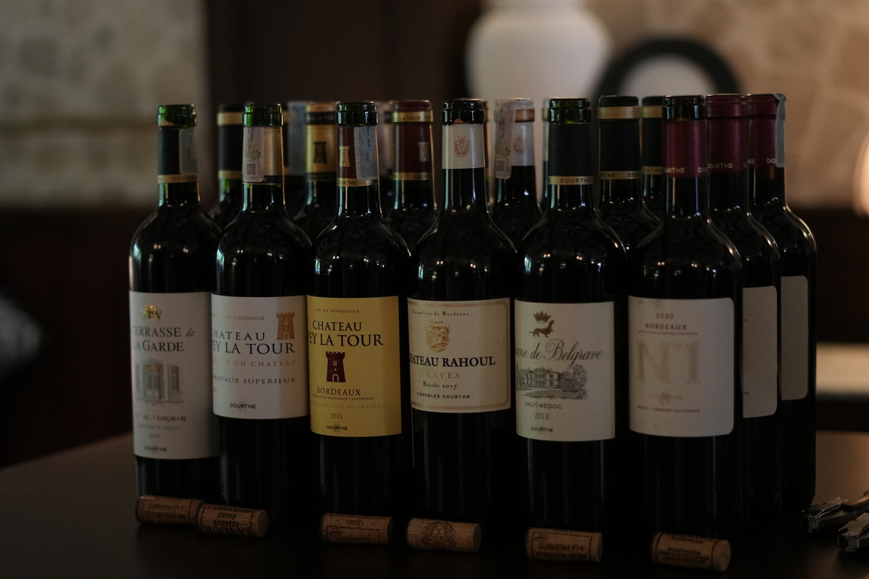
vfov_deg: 18.2
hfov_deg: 27.0
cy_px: 290
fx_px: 1810
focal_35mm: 75
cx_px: 434
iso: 3200
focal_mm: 50
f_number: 1.8
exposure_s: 1/250
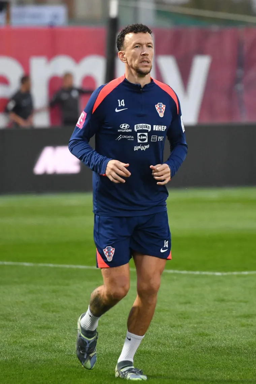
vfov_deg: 10.3
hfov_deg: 6.9
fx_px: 2133
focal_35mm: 200
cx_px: 128
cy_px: 192
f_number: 5
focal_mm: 200
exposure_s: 1/800
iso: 2000
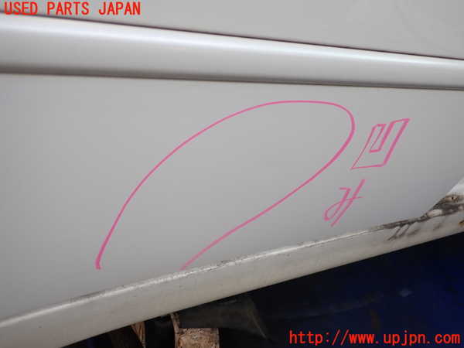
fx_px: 402
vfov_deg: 46.8
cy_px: 174
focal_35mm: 30
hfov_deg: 60.0
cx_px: 232
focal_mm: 5.4
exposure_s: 1/200
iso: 100
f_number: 2.3
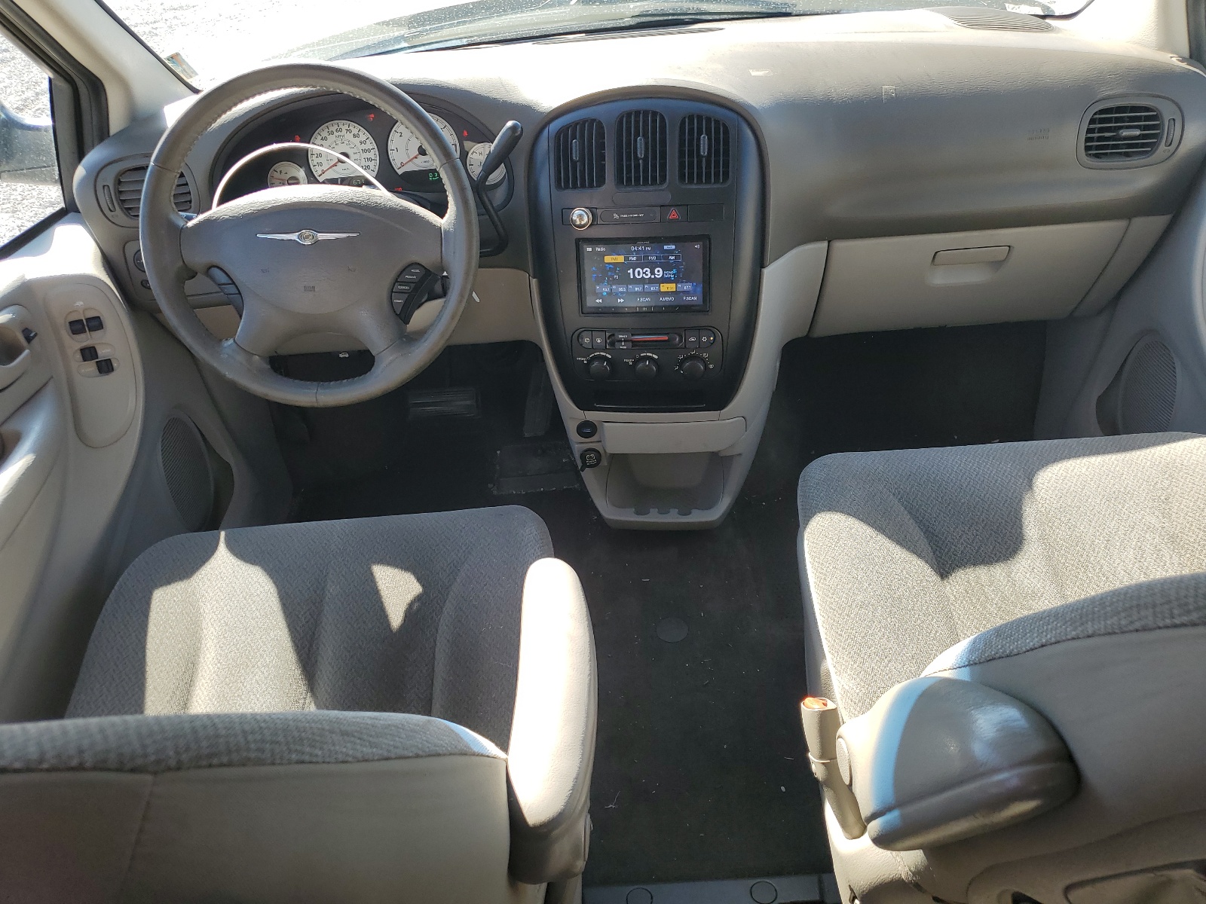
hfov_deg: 67.3
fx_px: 906
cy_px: 452
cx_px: 603
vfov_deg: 53.1
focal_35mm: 26
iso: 50
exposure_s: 1/357
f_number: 1.5
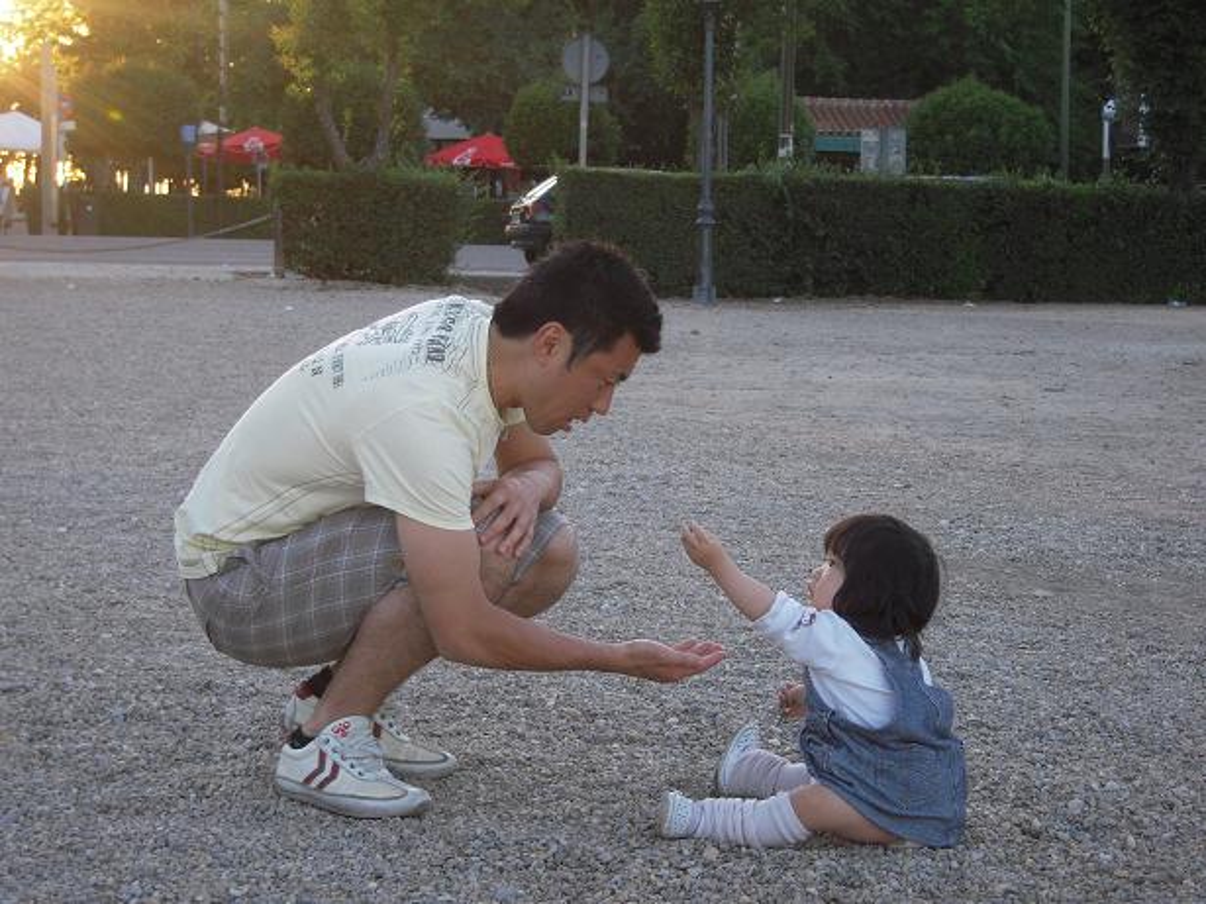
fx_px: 2821
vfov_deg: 18.2
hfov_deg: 24.1
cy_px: 452
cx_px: 603
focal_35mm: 81
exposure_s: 1/60
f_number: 4.7
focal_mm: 14.5
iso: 125
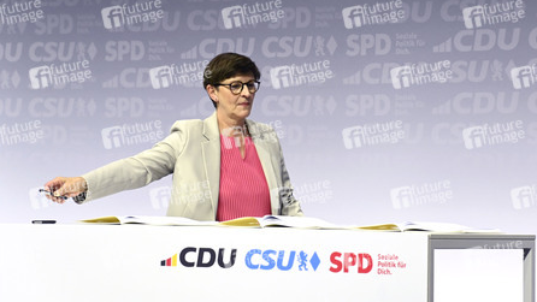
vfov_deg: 9.6
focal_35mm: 127
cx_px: 269
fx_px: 1809
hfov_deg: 16.9
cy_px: 165
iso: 6400
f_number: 5.6
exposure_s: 1/500
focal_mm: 120
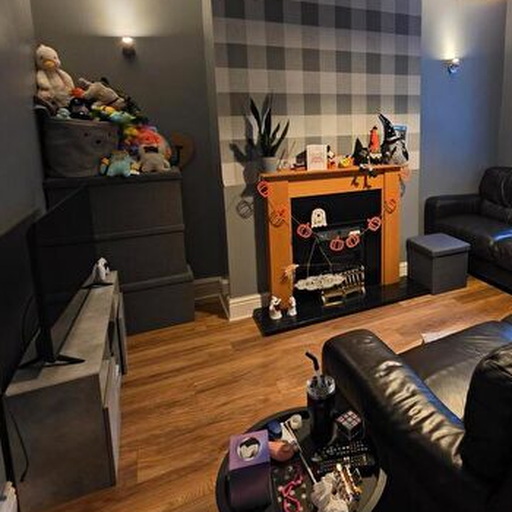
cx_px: 367
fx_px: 385
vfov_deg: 66.1
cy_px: 187
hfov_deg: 64.3
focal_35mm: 23
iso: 800
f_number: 1.9
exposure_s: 1/50
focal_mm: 2.2
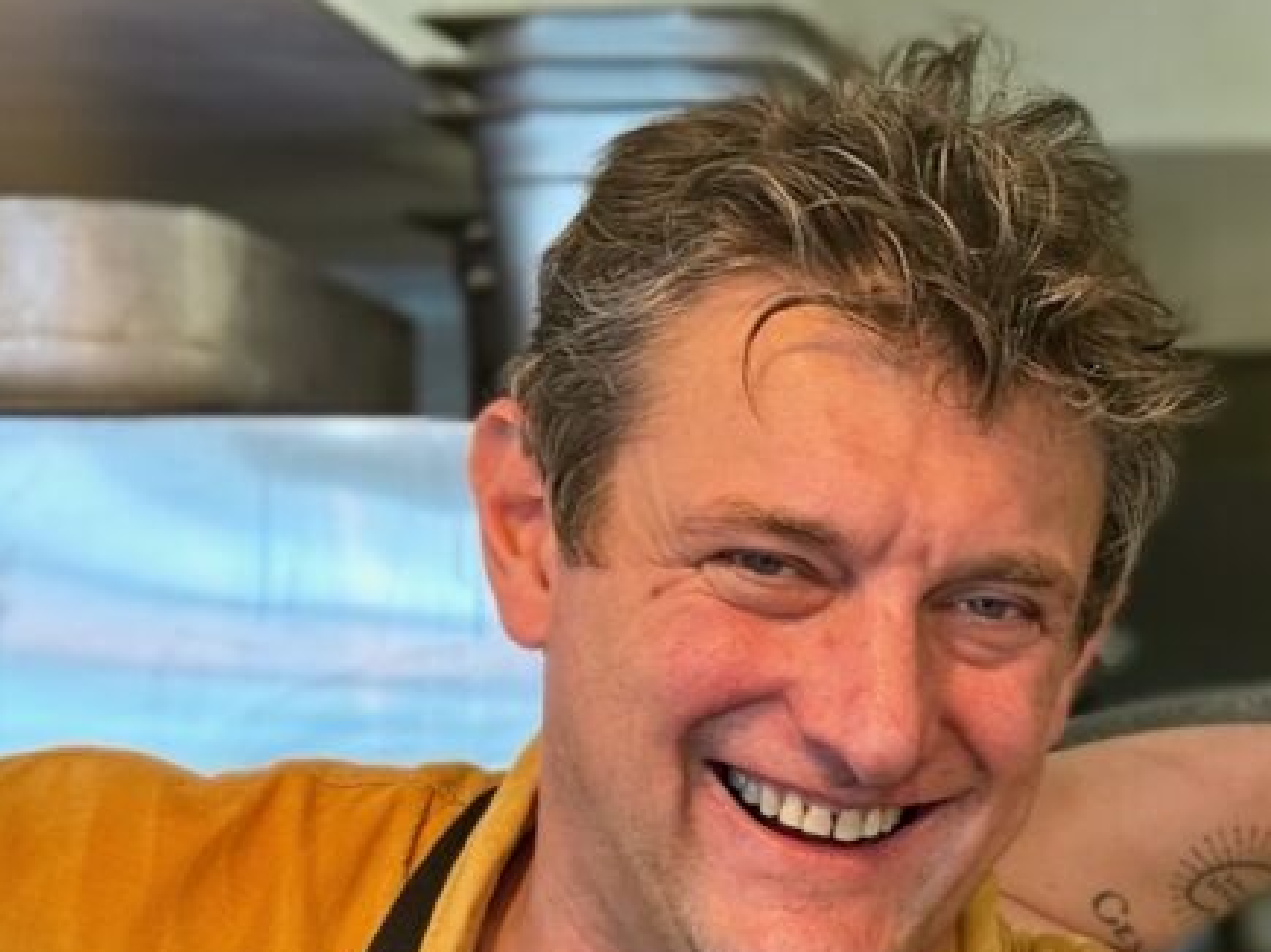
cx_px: 1344
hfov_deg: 16.9
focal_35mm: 113
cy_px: 996
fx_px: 4148
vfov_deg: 12.9
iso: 200
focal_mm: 6.76
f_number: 1.78
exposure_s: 1/50
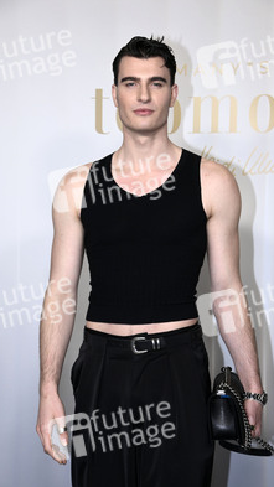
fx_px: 1072
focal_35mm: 83
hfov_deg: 14.6
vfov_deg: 25.6
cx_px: 148
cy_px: 245
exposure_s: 1/250
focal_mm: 78
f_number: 5.6
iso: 1000
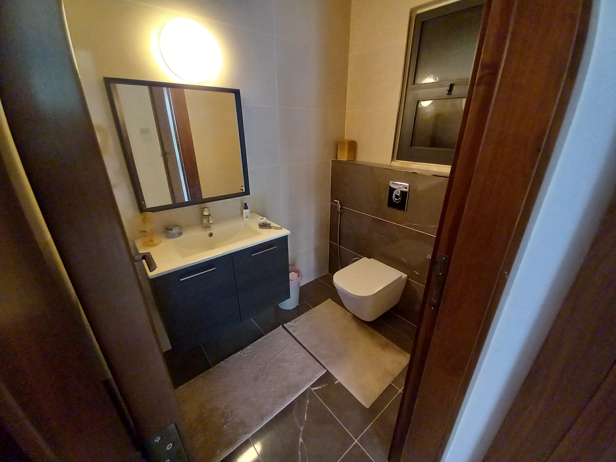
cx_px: 308
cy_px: 231
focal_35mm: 13
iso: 400
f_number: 2.2
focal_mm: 1.13
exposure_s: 1/20
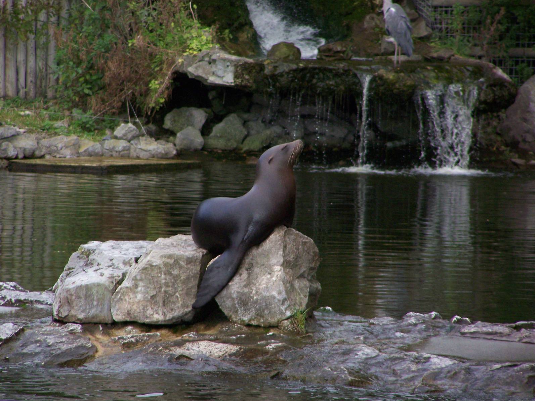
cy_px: 200
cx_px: 269
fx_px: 5904
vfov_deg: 3.9
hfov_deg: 5.2
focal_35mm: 382
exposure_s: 1/400
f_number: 3.7
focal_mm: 63
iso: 160
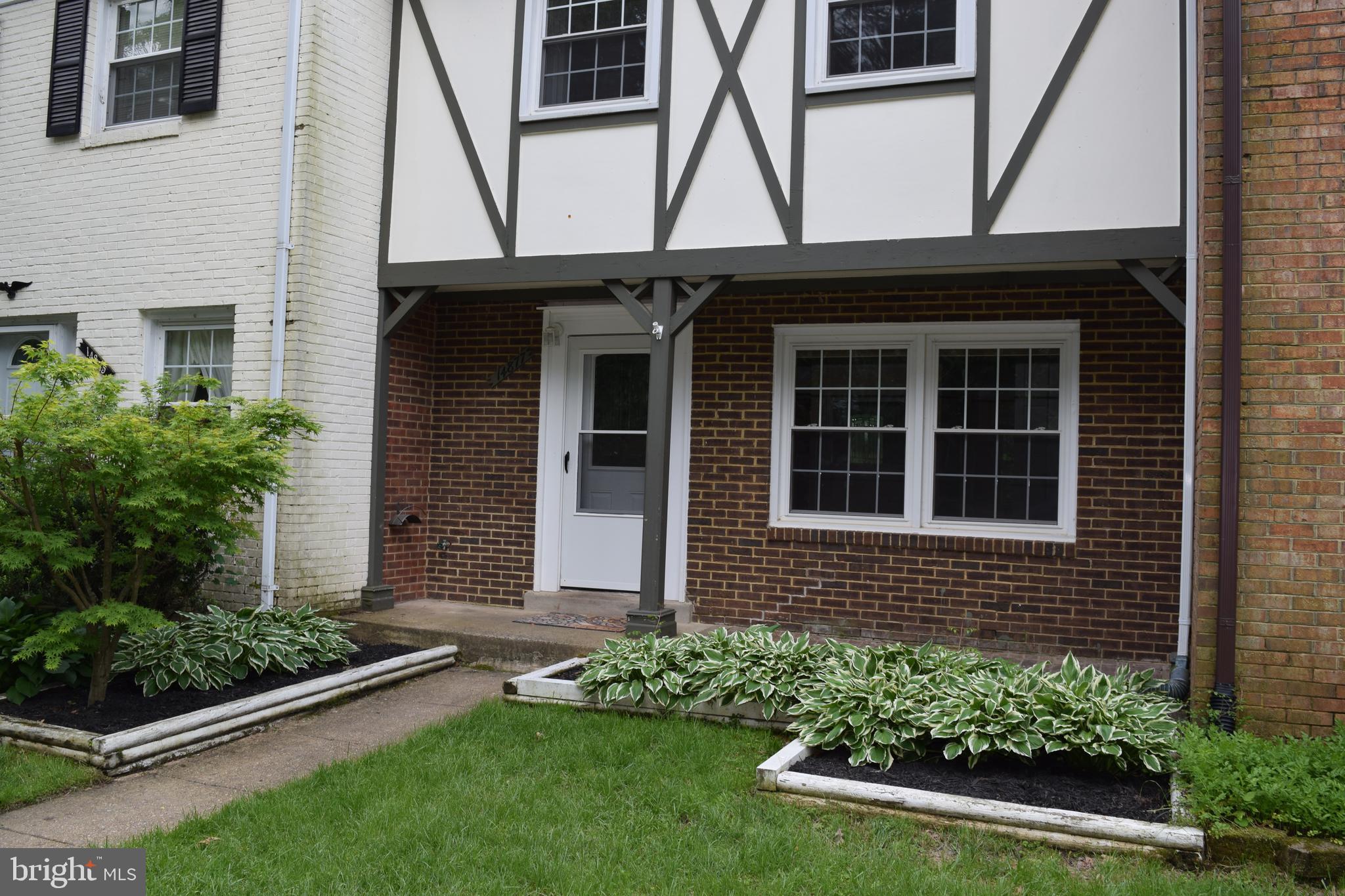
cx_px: 672
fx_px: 1177
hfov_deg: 59.5
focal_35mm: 32
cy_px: 448
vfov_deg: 41.7
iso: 100
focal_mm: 21
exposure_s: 1/100
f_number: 6.3
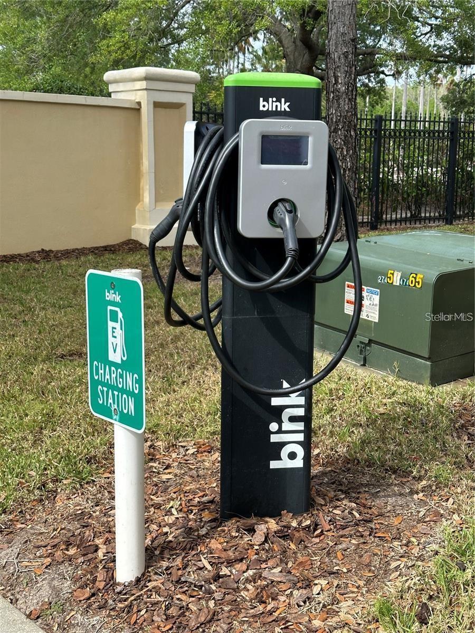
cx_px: 238
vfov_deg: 39.7
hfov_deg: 30.3
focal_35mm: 48
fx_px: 878
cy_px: 316
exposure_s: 1/1323
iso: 64
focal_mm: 6.86
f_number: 1.78
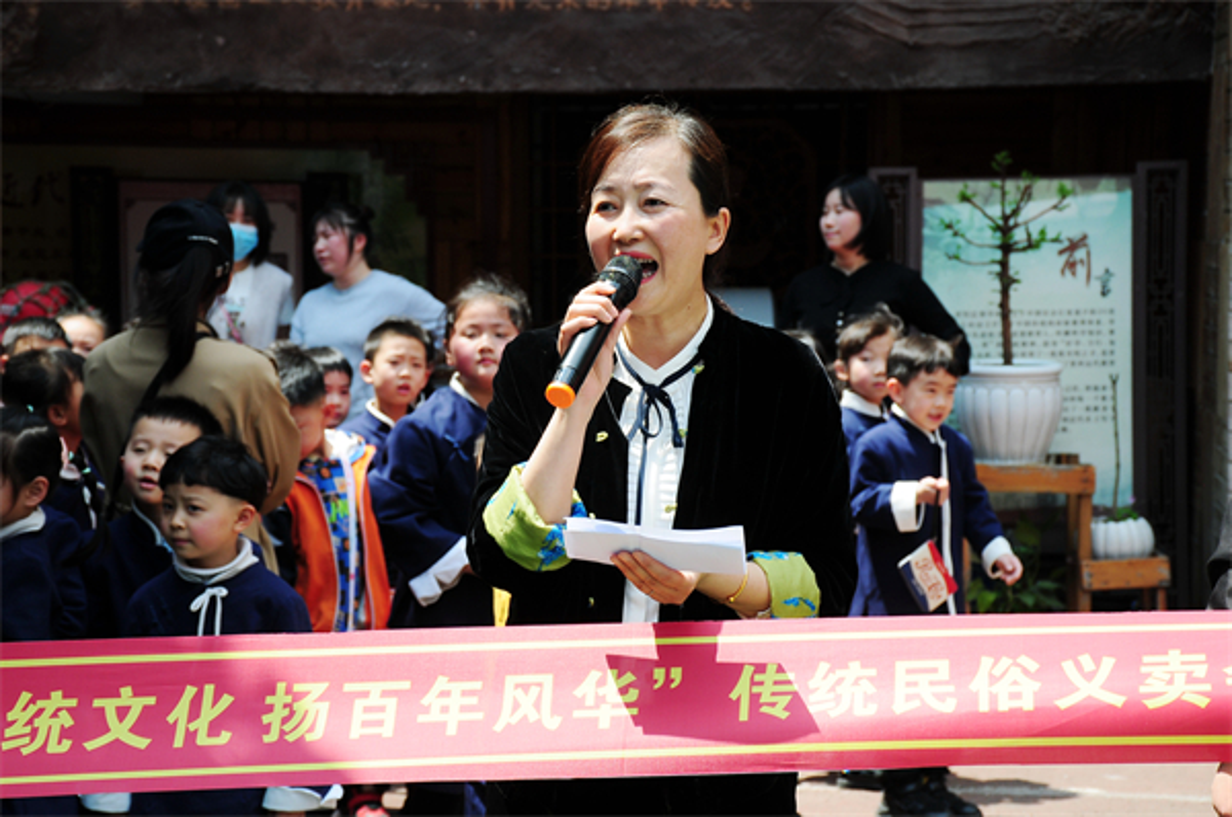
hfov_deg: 19.5
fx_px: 3588
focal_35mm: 105
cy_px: 408
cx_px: 616
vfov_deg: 13.0
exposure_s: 1/200
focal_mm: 70
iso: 200
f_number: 7.1
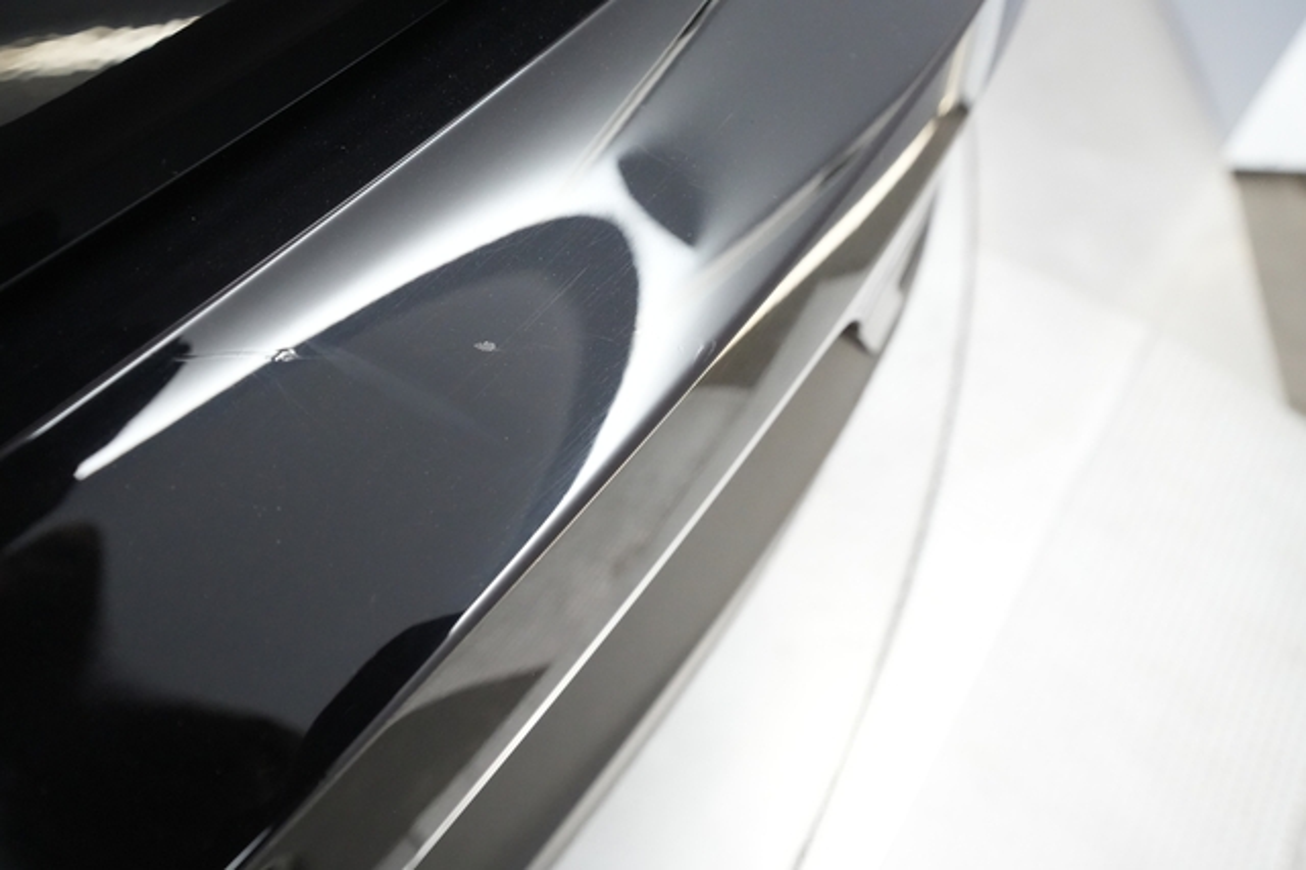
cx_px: 653
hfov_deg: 73.8
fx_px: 870
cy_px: 435
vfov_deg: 53.1
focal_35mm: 24
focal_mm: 24
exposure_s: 1/200
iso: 10000
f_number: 5
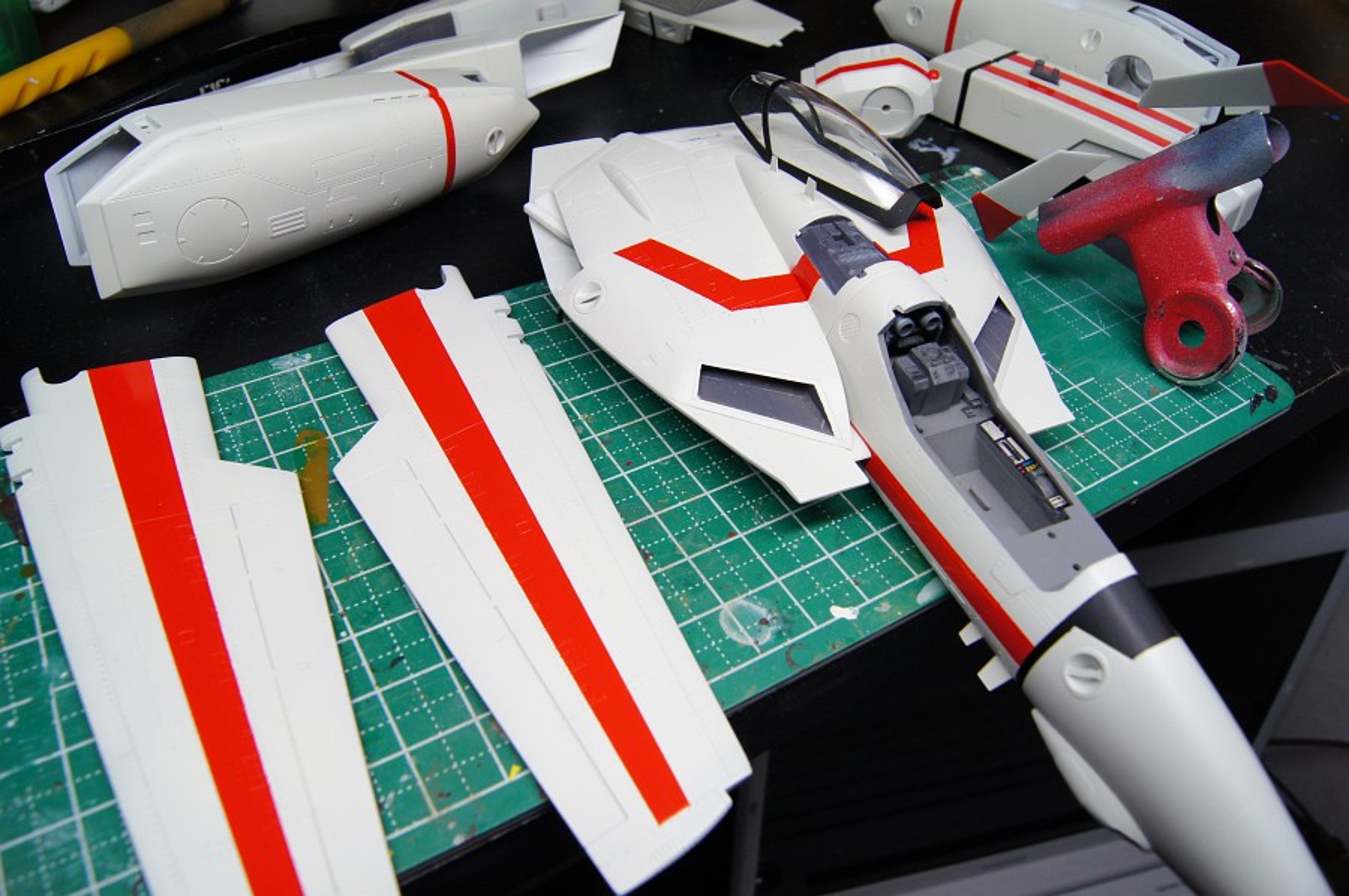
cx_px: 674
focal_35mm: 27
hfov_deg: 67.4
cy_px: 448
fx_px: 1011
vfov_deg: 47.8
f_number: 13
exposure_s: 1/30
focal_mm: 18
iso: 500
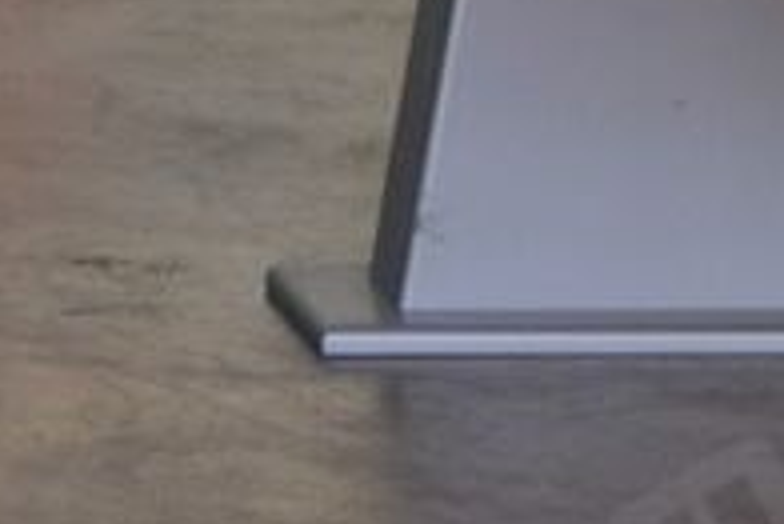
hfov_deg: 3.6
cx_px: 1884
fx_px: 12379
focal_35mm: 568
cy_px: -50
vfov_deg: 2.4
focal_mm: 58
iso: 560
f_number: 4.5
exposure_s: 1/60
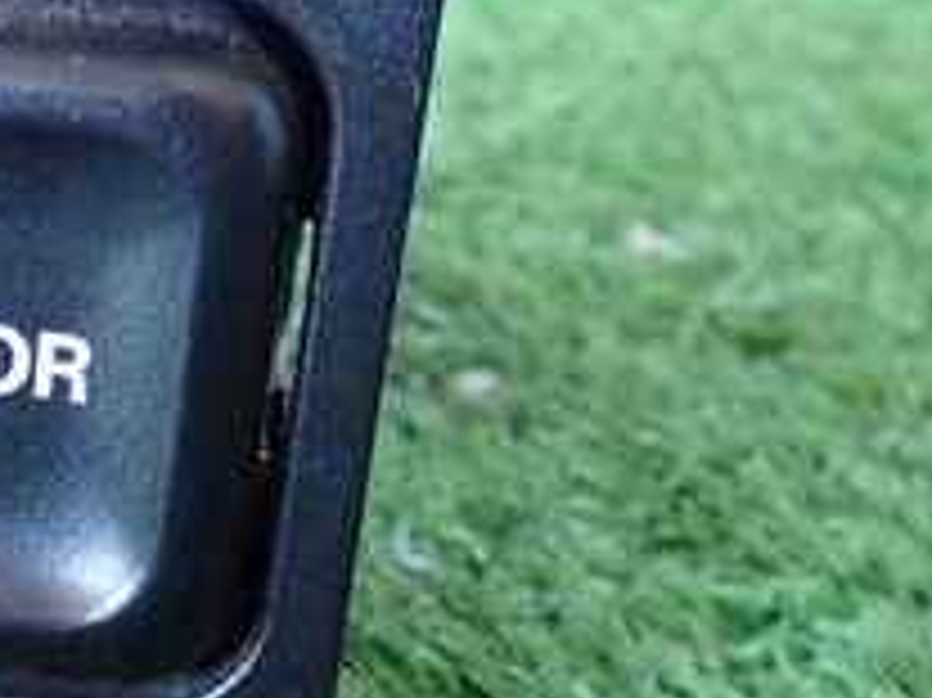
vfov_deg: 13.4
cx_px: -5
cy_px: 234
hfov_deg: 17.5
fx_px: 2960
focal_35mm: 110
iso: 640
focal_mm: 6.83
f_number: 2.7
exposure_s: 1/40
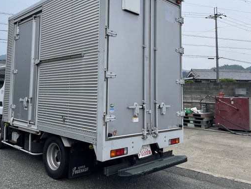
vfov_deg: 42.6
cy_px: 71
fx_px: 239
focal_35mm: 33
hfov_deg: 54.9
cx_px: 98
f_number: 1.6
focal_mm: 4.2
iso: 32
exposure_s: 1/1511
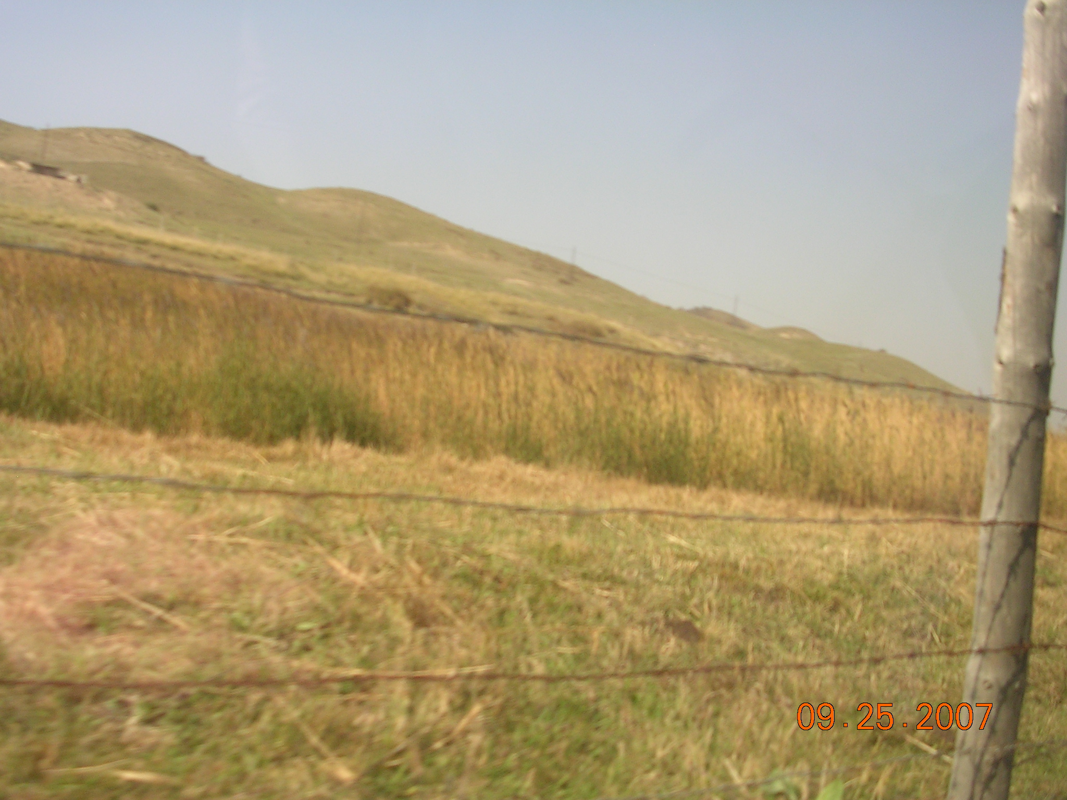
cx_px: 534
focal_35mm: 46
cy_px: 400
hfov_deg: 41.2
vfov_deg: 31.5
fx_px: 1418
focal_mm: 7.1
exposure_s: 1/105
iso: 50
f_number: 3
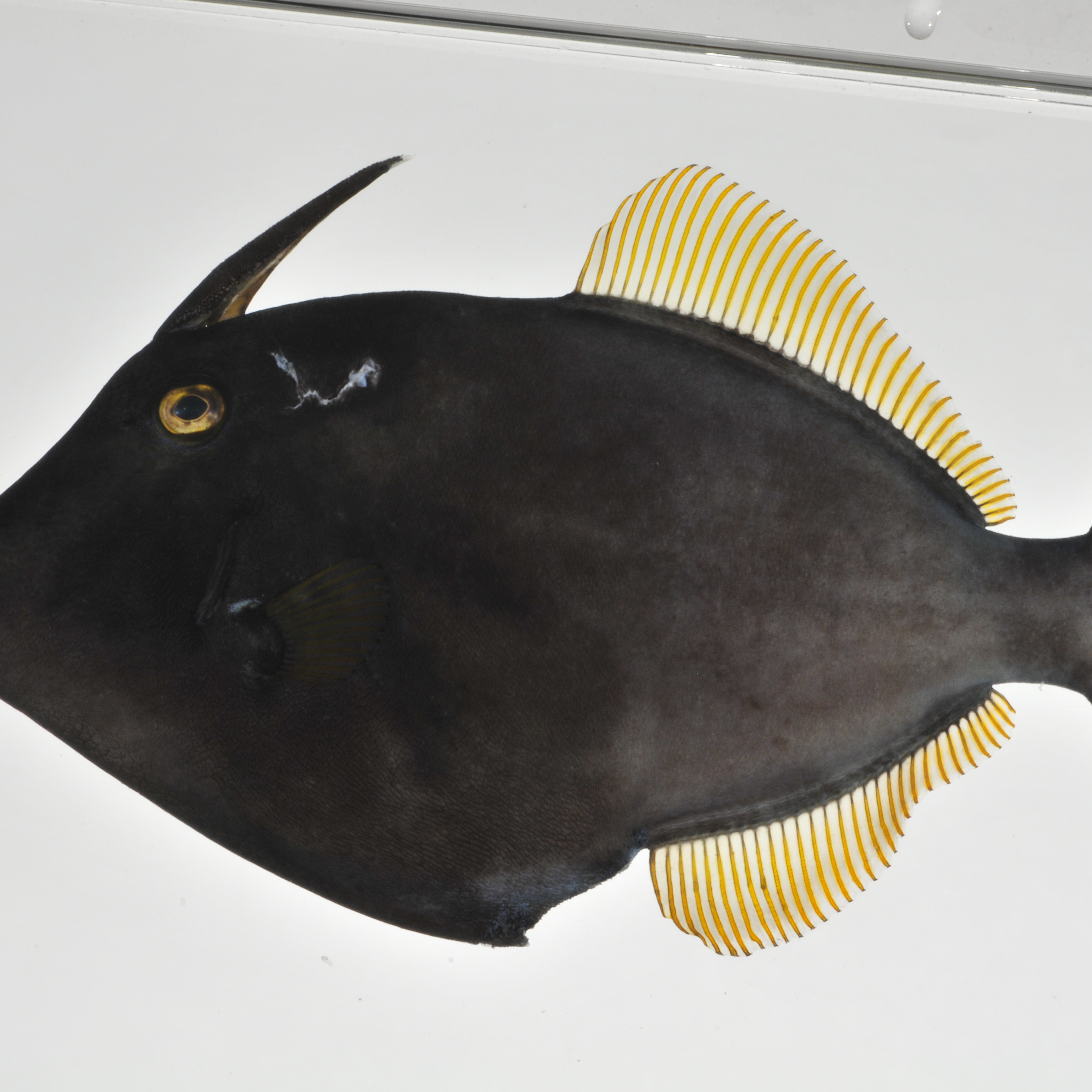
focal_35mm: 202
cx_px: 579
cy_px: 547
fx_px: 7197
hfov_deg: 8.7
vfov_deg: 8.7
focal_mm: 105
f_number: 29
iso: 200
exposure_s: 1/60
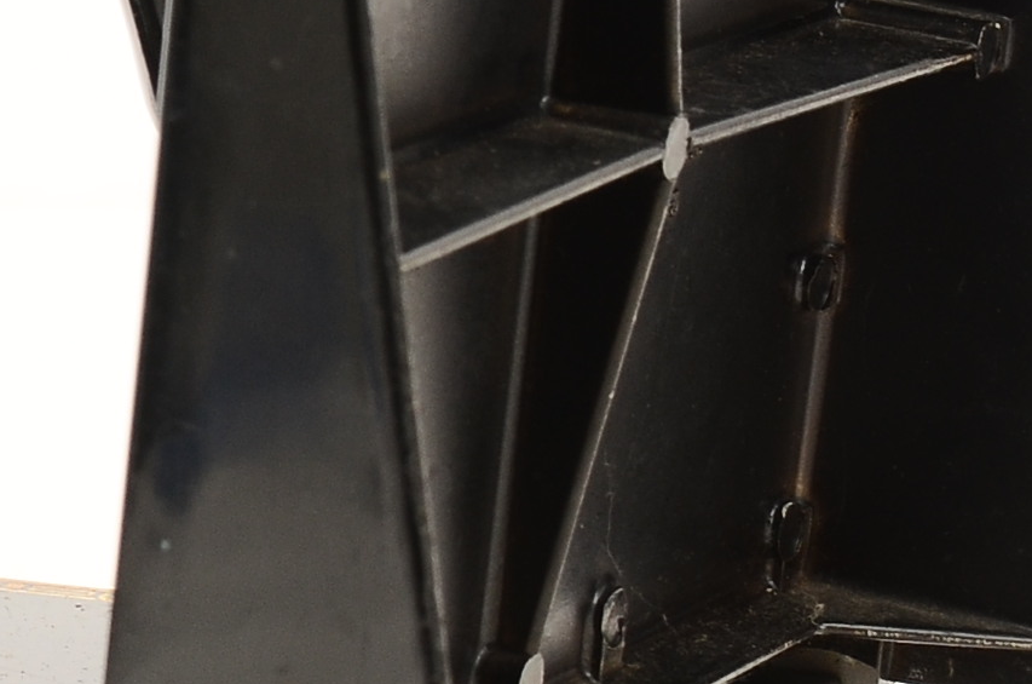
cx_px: -263
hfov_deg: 8.3
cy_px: 274
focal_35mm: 247
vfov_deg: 5.5
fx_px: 7066
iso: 250
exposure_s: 1/80
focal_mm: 38
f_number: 10
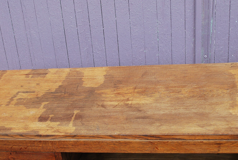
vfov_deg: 23.7
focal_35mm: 57
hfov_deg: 35.0
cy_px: 108
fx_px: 377
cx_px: 111
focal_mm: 26
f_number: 5
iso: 200
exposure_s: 1/100
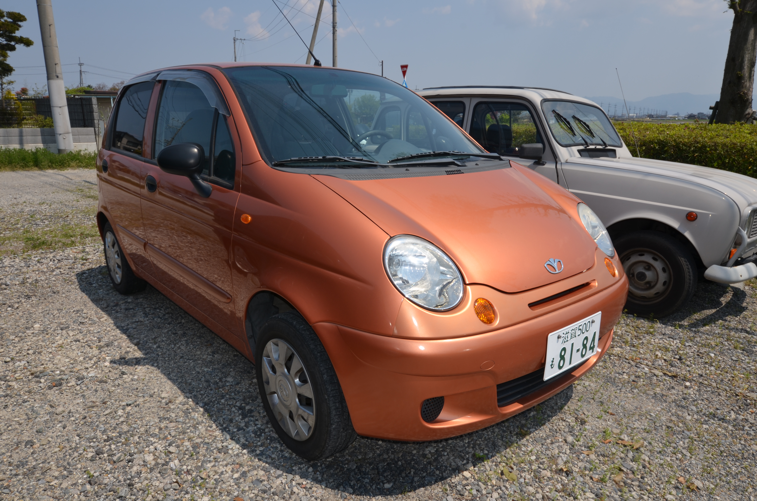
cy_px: 250
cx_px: 378
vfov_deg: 50.2
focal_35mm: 26
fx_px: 535
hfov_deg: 70.5
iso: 100
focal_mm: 17
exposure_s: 1/200
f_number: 11
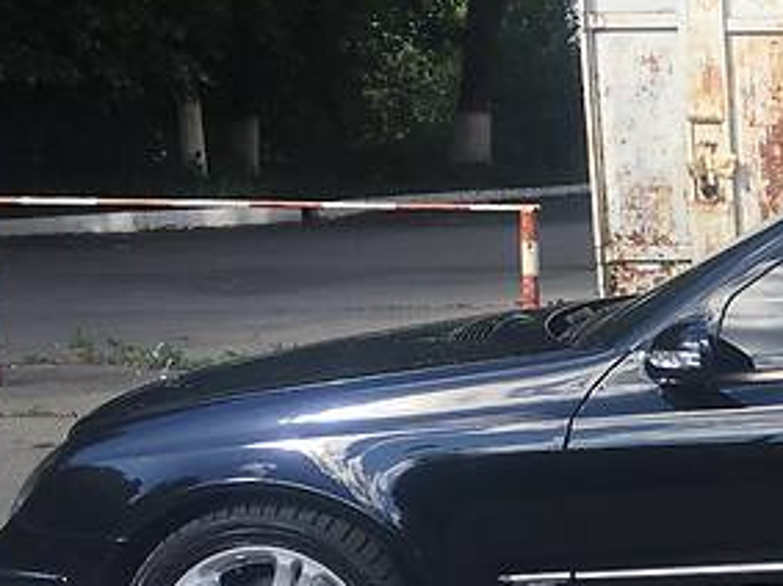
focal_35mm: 82
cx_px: 1074
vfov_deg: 17.8
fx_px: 1854
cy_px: 486
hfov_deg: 21.2
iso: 25
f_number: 2.2
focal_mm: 4.2
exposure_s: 1/432
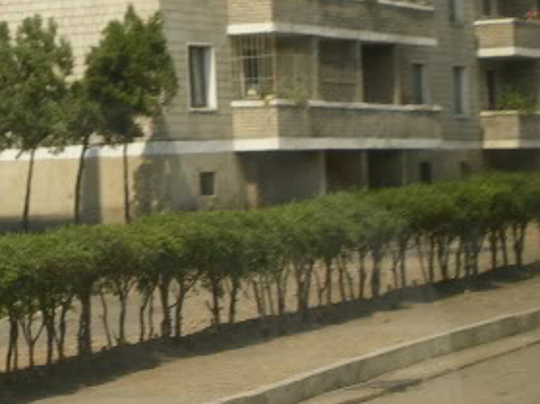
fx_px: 2635
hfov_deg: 11.6
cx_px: -31
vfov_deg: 8.7
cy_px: 17
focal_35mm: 169
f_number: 5.9
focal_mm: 10.3
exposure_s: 1/250
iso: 50
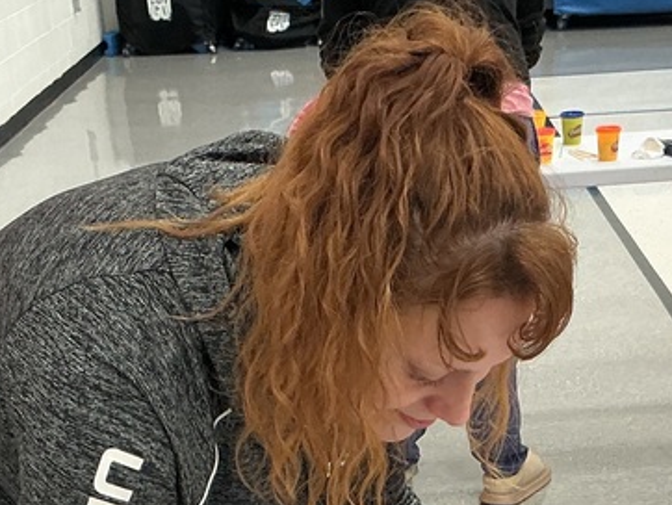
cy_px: 611
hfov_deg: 23.8
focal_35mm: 82
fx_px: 1593
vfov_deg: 17.2
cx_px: 364
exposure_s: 1/60
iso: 64
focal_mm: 3
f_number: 1.8
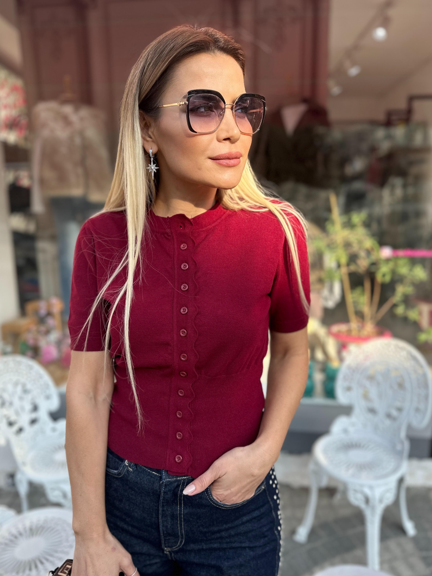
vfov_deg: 69.4
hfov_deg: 54.9
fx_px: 416
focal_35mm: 25
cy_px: 298
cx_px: 215
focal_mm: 6.86
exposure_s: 1/1393
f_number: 1.78
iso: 80
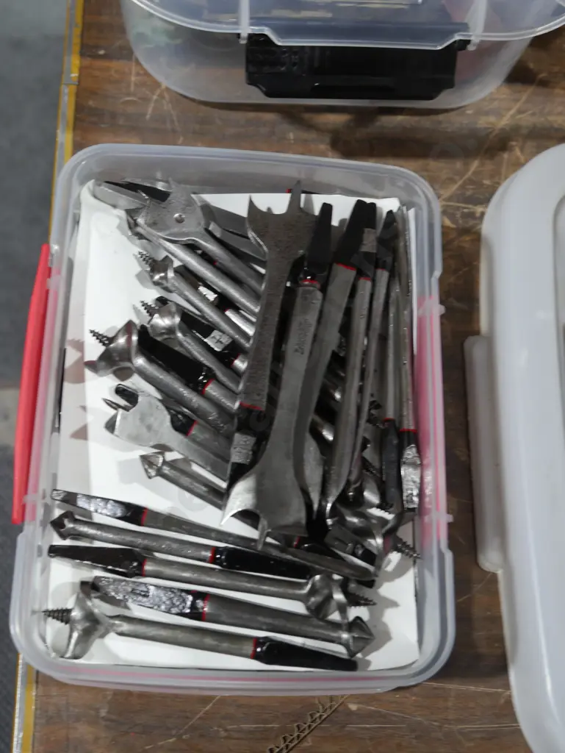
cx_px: 282
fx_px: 957
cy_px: 376
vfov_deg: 42.9
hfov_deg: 32.9
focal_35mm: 44
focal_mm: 22
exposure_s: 1/60
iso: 500
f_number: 4.7
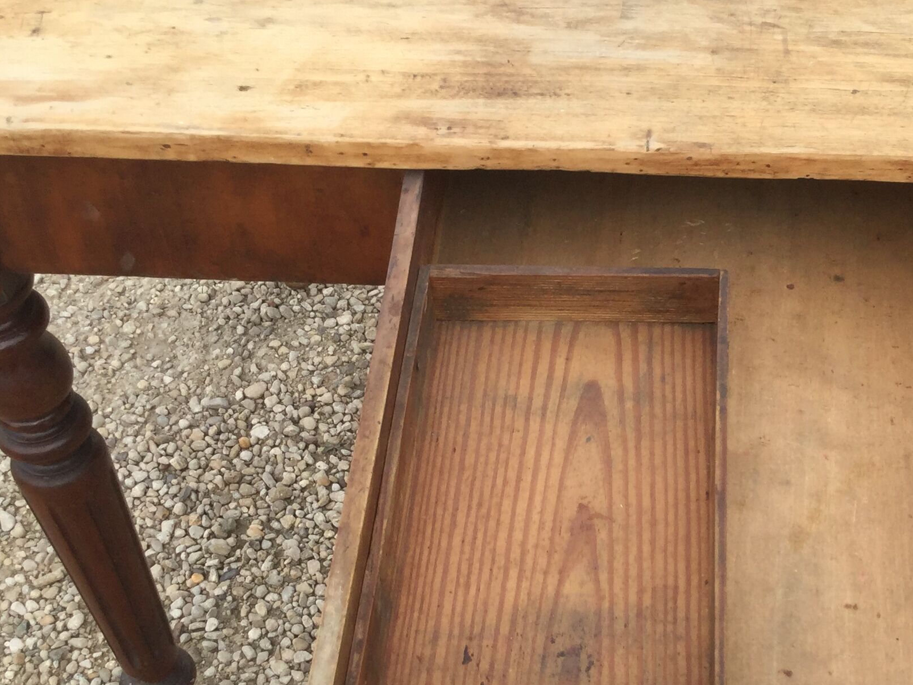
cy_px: 467
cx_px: 645
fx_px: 1662
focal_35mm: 63
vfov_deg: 23.2
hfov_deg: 30.4
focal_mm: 3.3
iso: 25
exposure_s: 1/485
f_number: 2.4
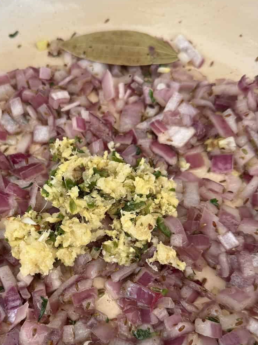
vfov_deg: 47.2
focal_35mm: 39
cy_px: 226
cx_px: 89
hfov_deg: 36.5
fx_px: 388
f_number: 1.8
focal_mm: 6.8
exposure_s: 1/81
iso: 200
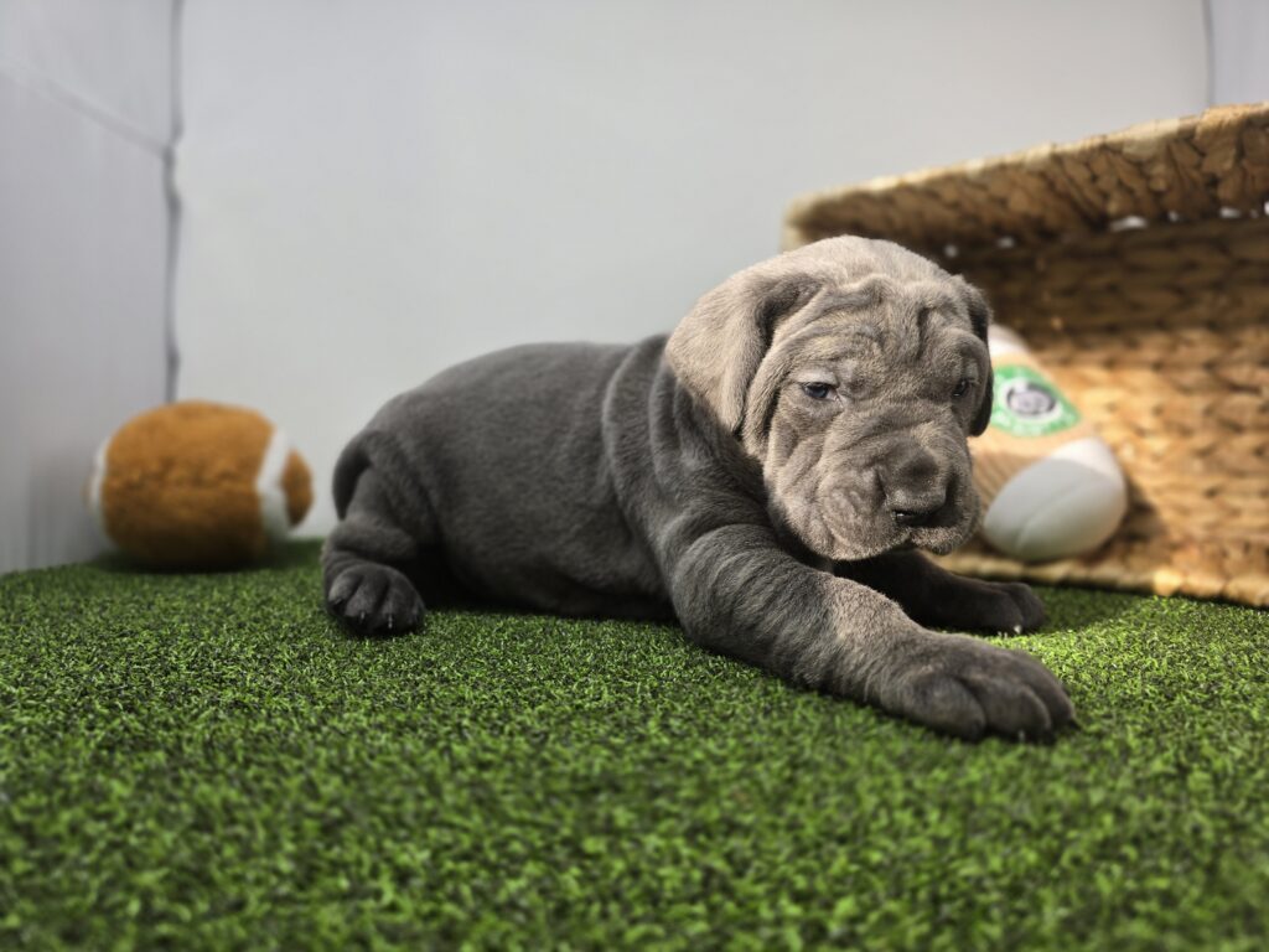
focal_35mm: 23
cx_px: 634
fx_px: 843
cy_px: 476
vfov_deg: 58.9
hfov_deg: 73.9
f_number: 1.7
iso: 40
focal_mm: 6.3
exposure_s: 1/120
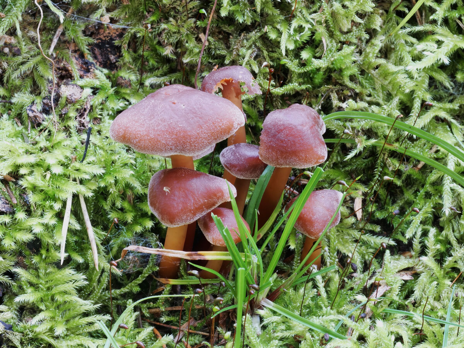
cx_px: 232
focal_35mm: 120
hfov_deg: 16.4
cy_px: 174
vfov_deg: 12.3
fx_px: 1609
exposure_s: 8
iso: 100
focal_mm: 60
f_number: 16
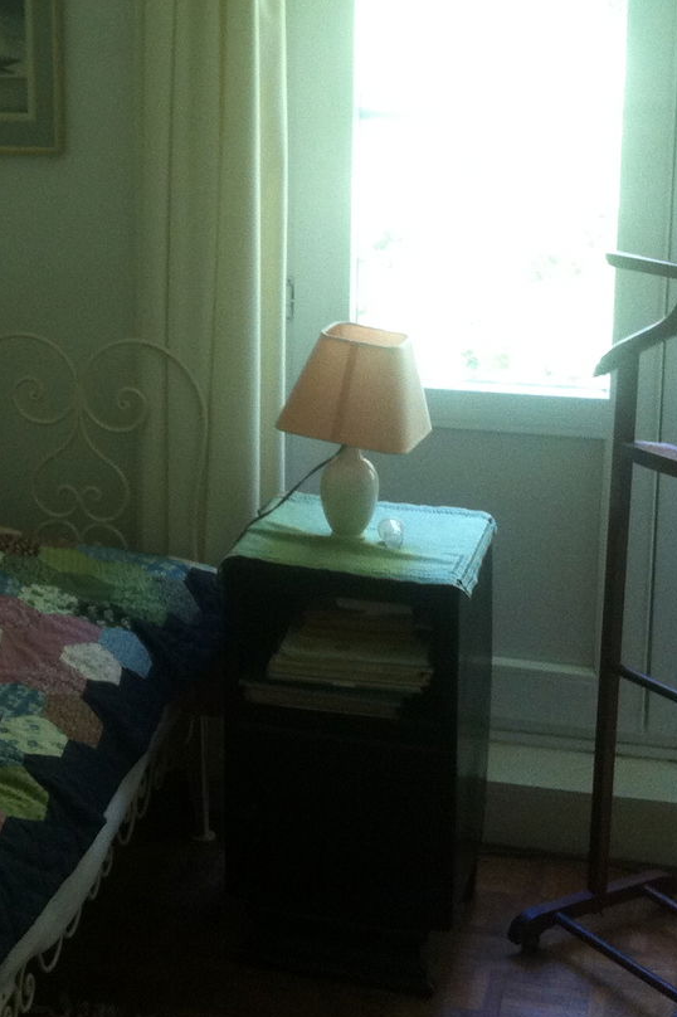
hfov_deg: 18.5
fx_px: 2033
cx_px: 18
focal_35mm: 72
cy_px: 315
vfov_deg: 27.9
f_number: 2.8
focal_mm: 3.85
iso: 125
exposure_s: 1/15
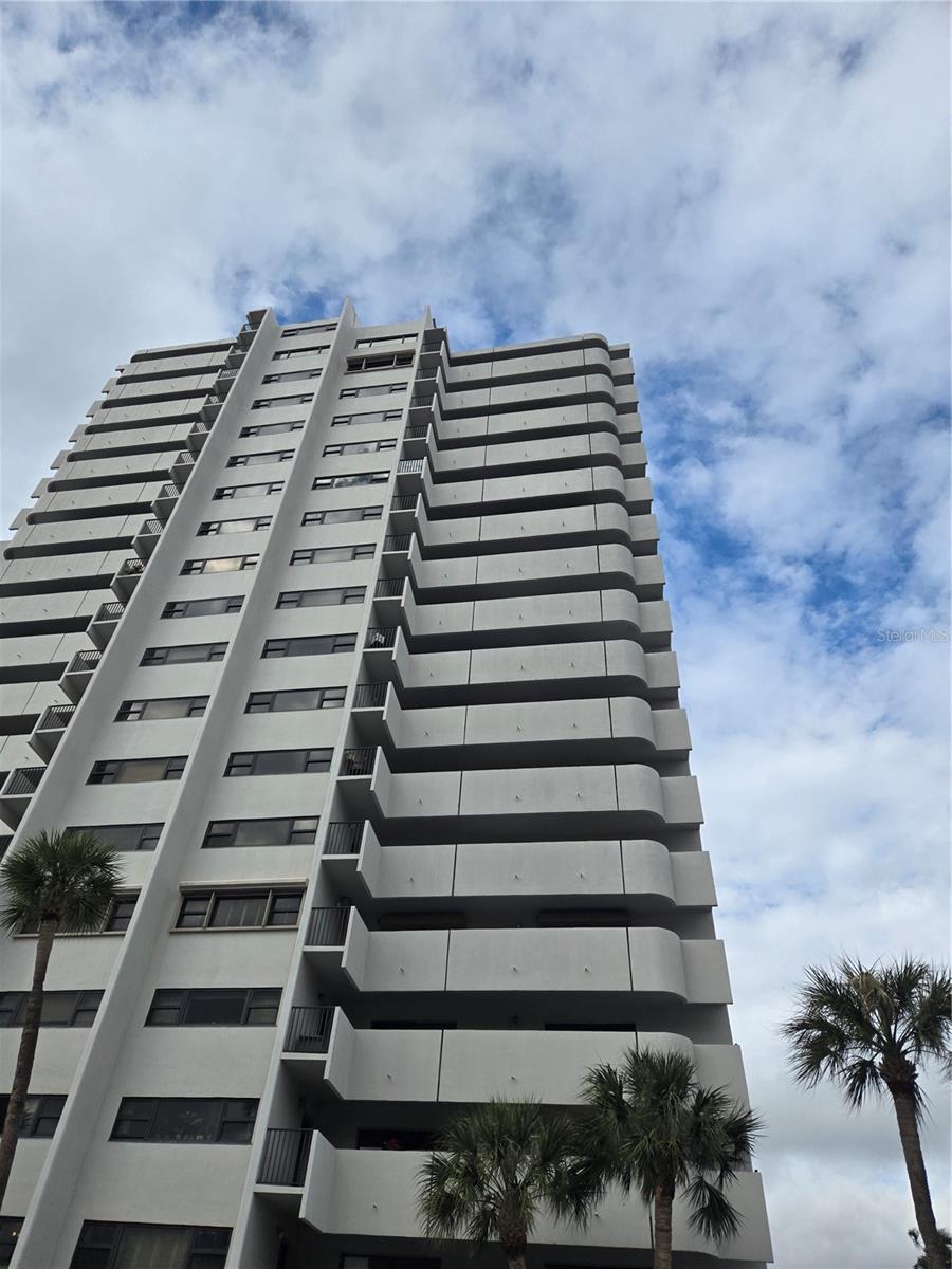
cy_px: 634
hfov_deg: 58.9
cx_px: 476
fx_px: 843
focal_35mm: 23
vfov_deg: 73.9
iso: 40
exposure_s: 1/2921
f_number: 1.8
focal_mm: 5.4
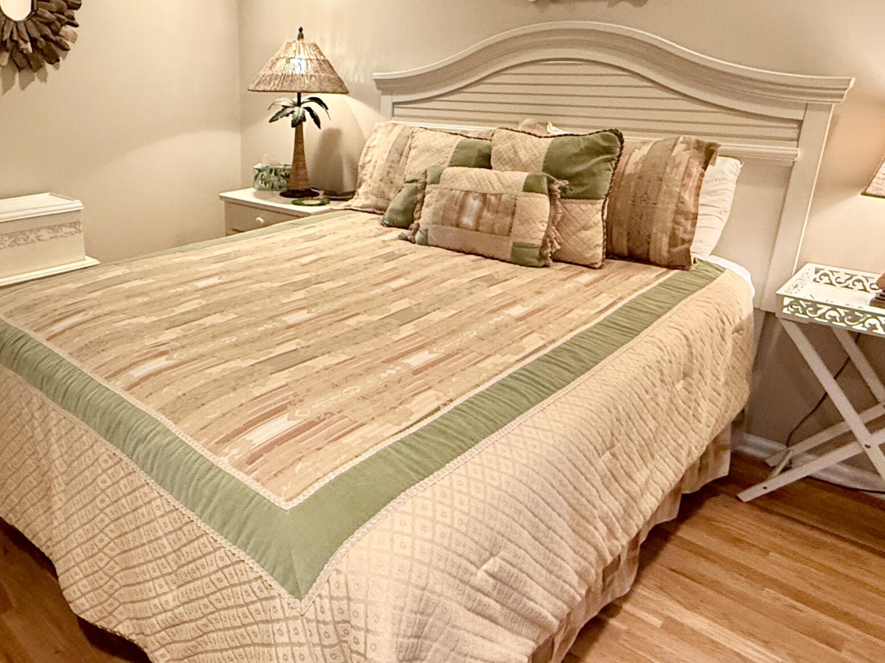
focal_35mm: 27
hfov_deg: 63.1
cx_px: 271
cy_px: 275
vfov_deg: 51.1
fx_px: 690
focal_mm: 2.22
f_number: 2.2
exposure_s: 1/60
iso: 500
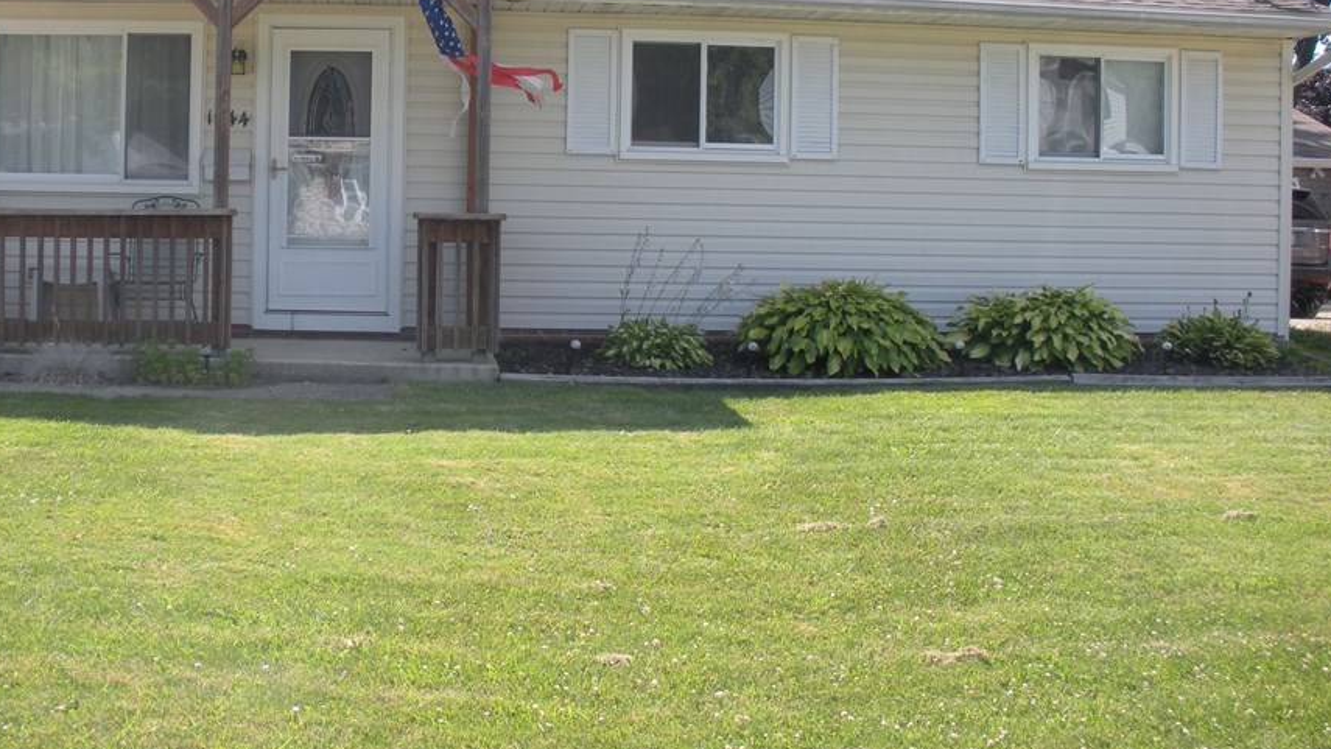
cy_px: 249
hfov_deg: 43.6
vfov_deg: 25.3
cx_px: 556
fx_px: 1659
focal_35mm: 47
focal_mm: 6.3
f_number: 3.5
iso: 64
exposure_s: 1/256
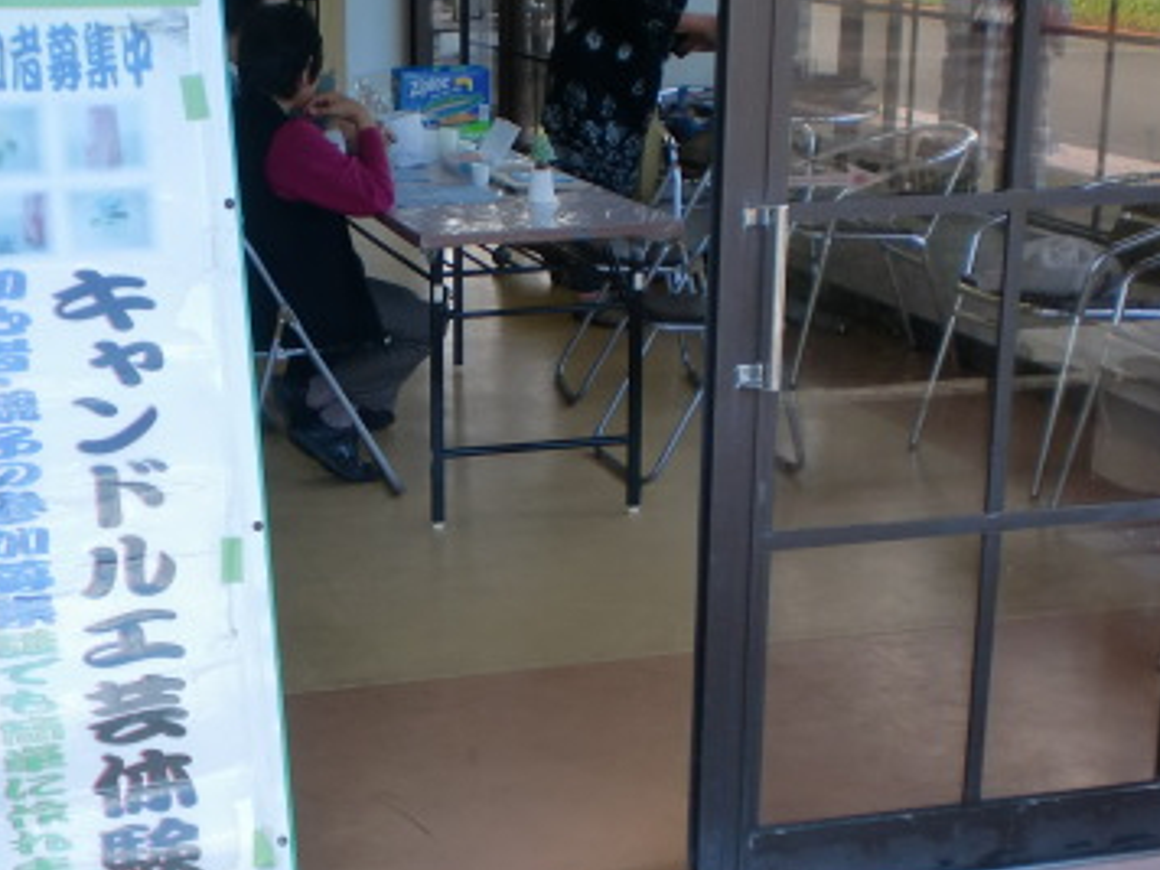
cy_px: 547
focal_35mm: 63
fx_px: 2111
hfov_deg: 30.4
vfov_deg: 23.2
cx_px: 355
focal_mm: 6.3
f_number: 3.1
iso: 64
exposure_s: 1/125
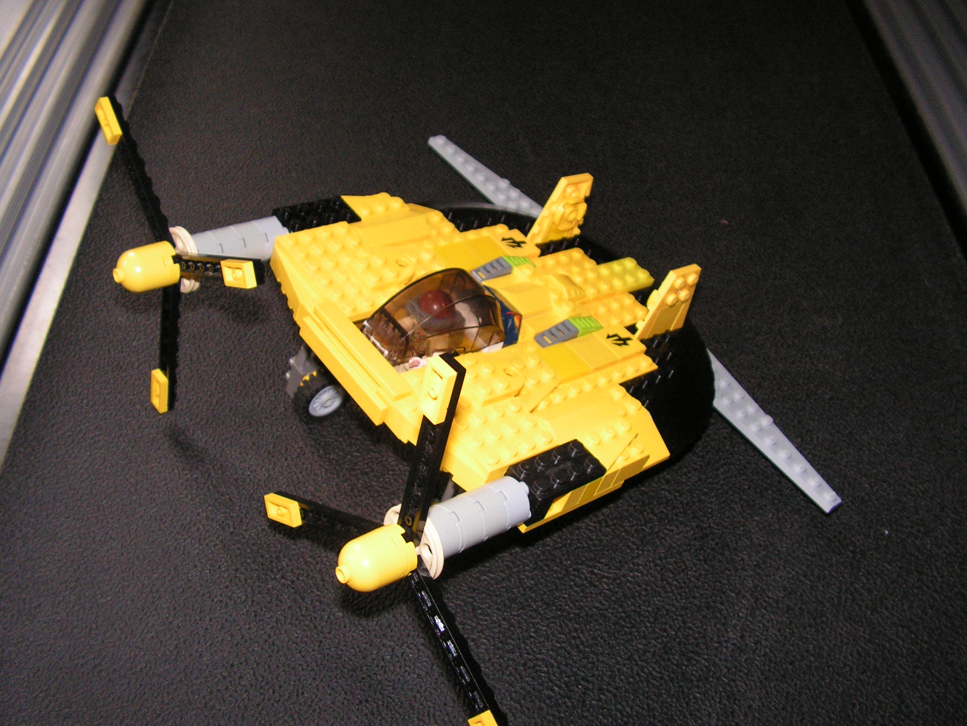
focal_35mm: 36
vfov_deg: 39.7
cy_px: 363
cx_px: 484
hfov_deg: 51.4
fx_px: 1006
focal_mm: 6
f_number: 3.2
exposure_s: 1/40
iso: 200
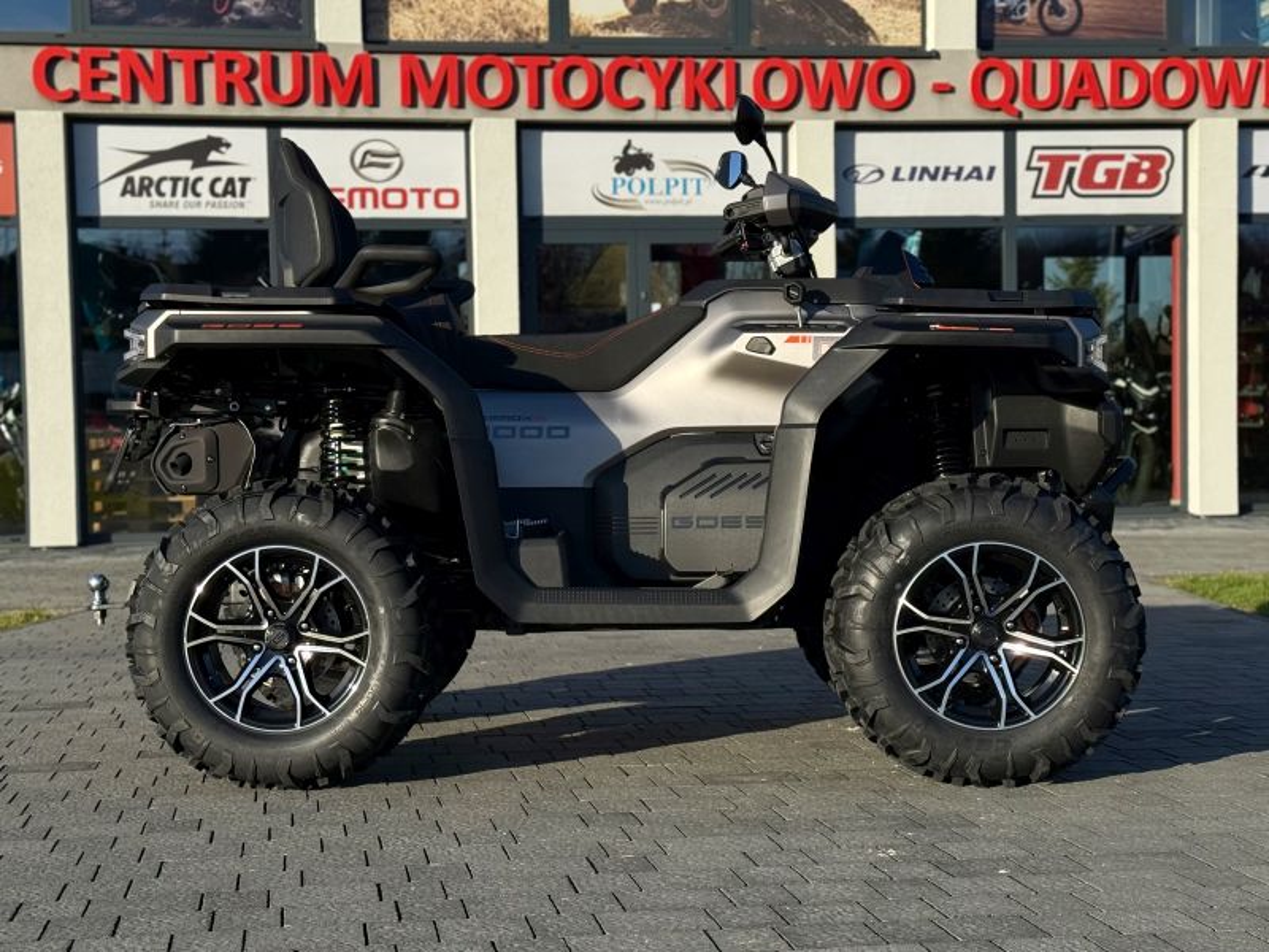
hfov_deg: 39.7
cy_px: 476
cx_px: 634
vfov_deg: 30.3
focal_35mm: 48
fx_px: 1760
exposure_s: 1/3378
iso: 64
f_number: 1.78
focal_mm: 6.76
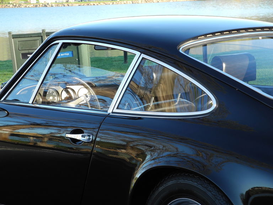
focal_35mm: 135
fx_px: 1065
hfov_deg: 14.6
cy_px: 102
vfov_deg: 11.0
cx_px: 136
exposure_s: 1/74.1
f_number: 5
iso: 100
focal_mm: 28.9
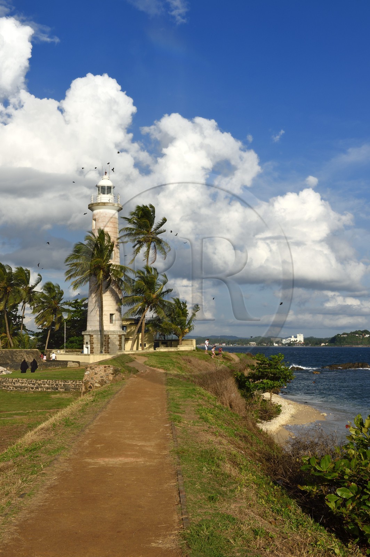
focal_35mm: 48
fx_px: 741
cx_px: 185
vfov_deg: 41.1
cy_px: 278
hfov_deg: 28.0
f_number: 16
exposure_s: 1/250
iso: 200
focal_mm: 48
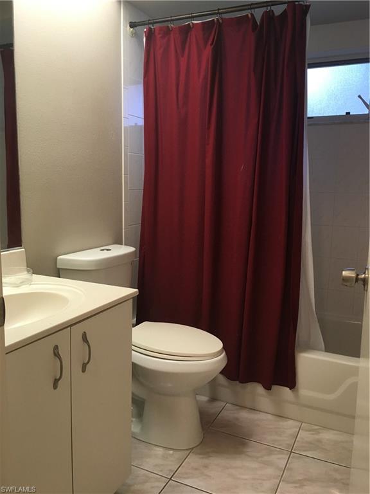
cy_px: 247
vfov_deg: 61.7
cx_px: 185
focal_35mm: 29
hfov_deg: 48.2
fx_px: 413
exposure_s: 1/30
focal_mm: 4.15
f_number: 2.2
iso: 40
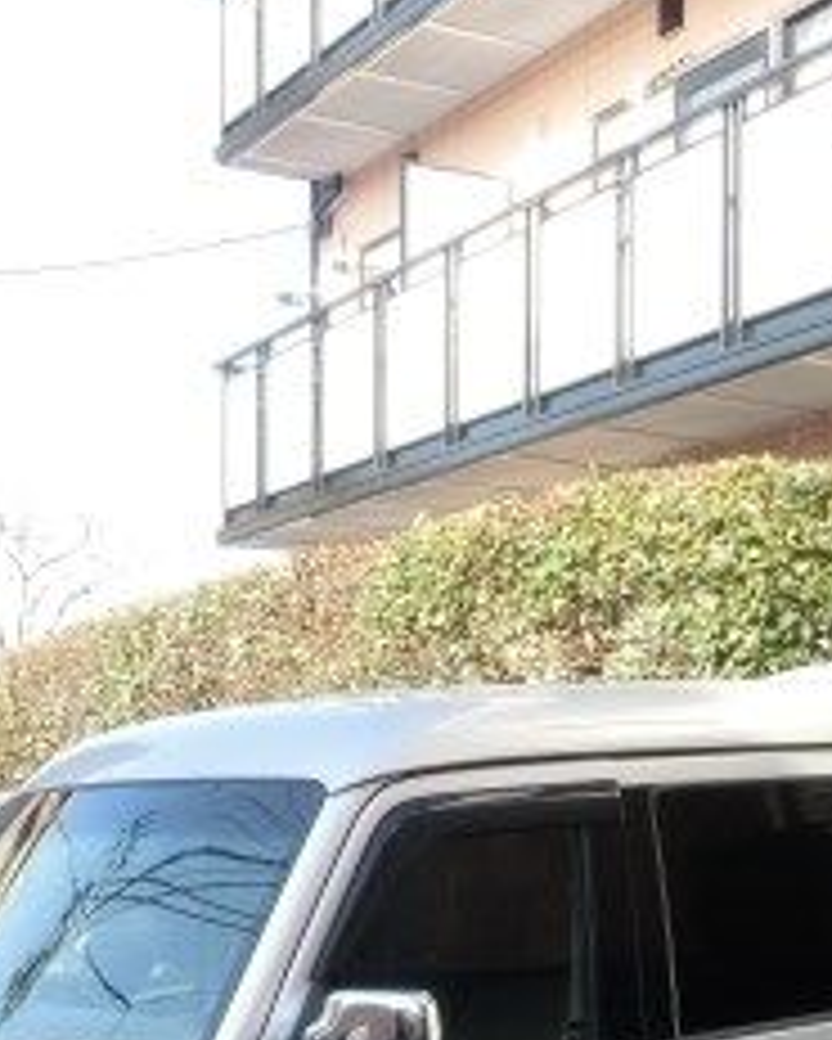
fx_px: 1999
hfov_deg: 23.5
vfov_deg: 28.0
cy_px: 945
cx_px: 400
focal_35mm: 65
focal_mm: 4.24
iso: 80
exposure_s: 1/200
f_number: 3
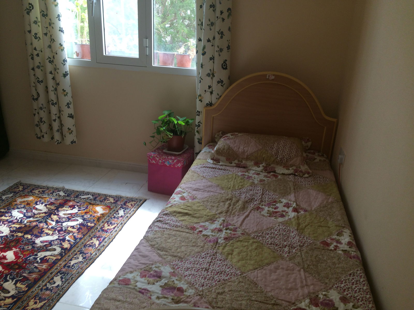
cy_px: 155
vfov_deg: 48.2
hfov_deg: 61.7
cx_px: 207
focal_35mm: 29
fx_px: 347
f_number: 2.2
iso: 40
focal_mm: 4.15
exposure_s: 1/100
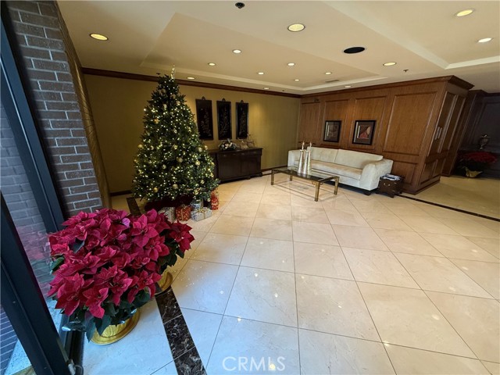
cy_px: 188
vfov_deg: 85.7
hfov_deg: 102.1
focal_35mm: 14
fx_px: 202
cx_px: 250
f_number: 2.2
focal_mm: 2.22
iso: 250
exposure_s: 1/60
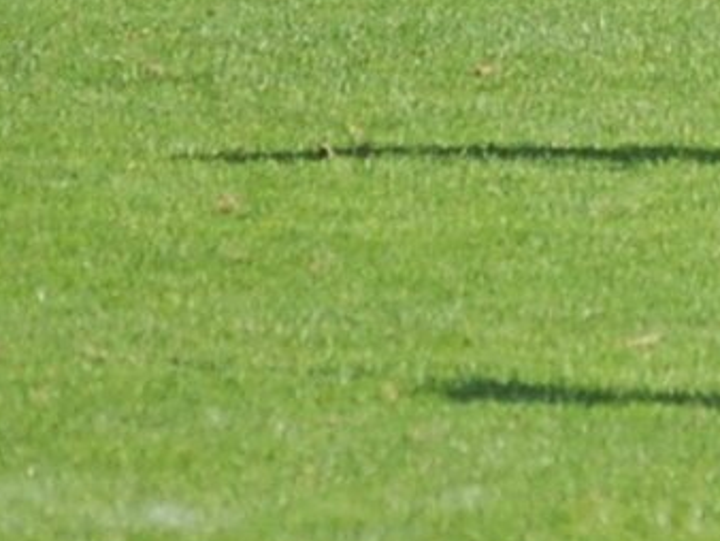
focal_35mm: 768
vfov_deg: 1.9
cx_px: 2333
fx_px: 15985
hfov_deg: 2.5
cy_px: -400
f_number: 4
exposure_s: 1/1000
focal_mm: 82
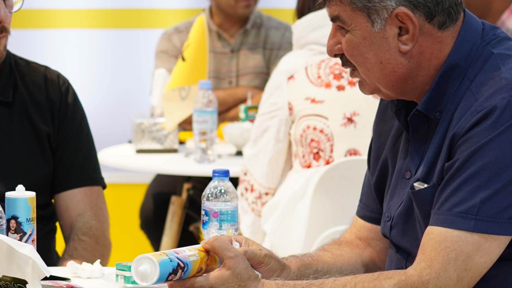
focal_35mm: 134
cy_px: 199
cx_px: 136
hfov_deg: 16.0
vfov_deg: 9.0
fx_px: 1819
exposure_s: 1/100
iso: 160
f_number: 2.2
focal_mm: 30
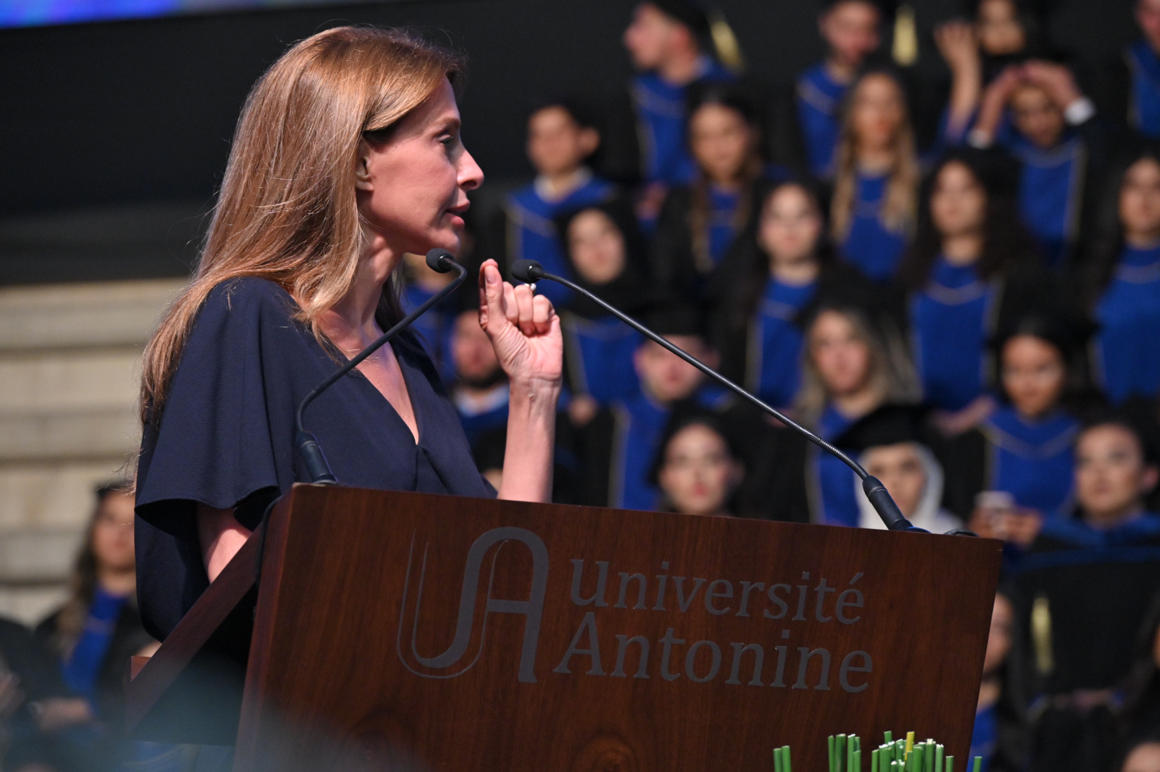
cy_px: 386
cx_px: 580
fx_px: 6441
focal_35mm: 200
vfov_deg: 6.9
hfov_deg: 10.3
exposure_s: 1/250
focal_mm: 200
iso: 4000
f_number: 6.3
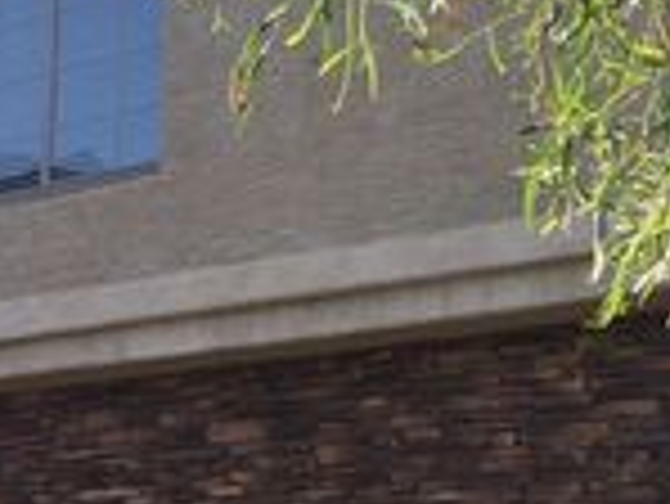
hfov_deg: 19.4
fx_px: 1879
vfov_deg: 14.9
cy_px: 569
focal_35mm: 97
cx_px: -67
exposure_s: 1/557
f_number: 2.2
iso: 32
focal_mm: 4.15
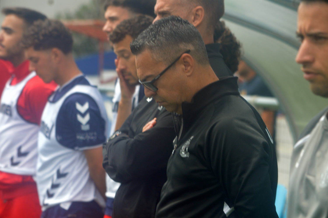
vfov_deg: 5.4
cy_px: 109
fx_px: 2322
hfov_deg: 8.1
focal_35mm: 255
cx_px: 164
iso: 400
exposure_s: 1/320
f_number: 10
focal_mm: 170
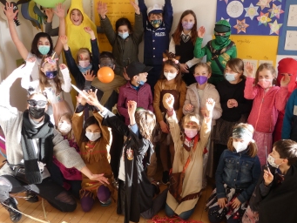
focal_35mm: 41
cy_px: 114
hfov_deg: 45.8
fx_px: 352
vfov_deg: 35.2
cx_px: 152
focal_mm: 6.2
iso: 160
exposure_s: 1/80
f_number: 3.4
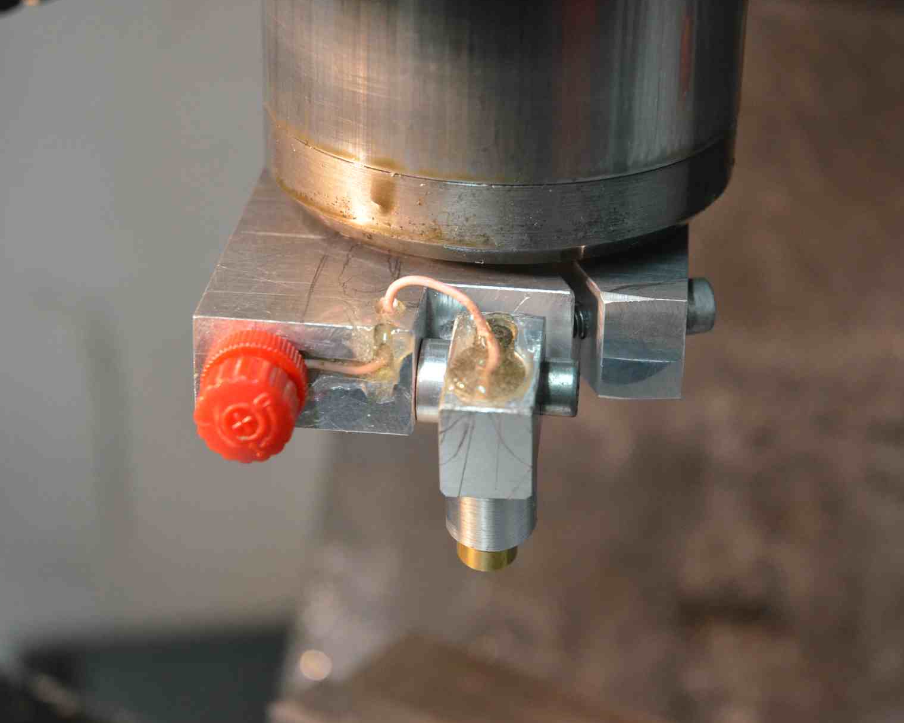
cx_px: 464
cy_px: 361
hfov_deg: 18.1
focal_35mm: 106
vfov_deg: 14.5
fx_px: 2836
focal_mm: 62
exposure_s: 1/125
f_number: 4.5
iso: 2500
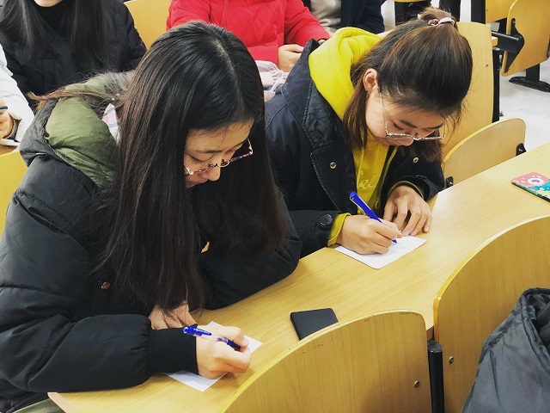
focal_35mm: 57
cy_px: 206
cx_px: 275
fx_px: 906
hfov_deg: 33.8
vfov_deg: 25.7
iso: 500
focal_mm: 6.6
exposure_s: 1/50
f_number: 2.8
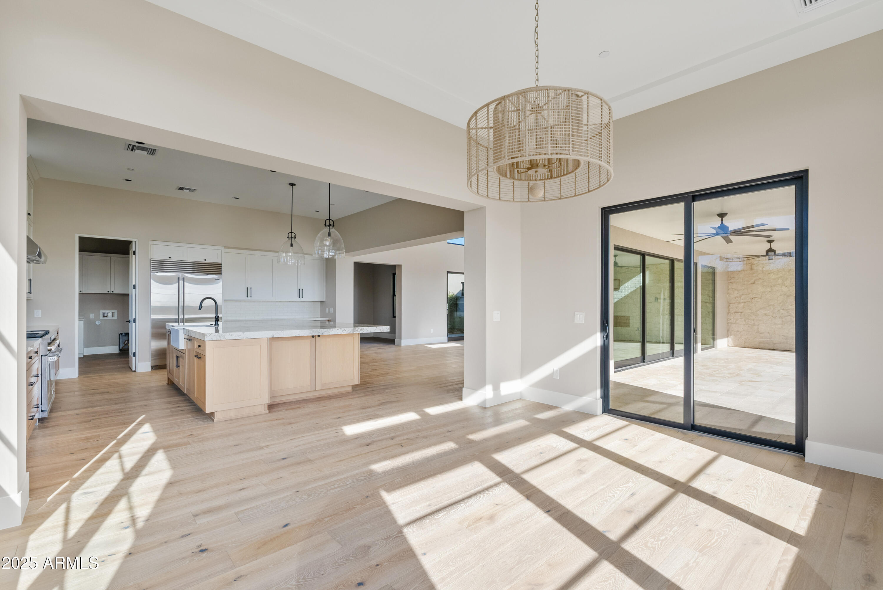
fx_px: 393
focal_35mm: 16
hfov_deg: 96.7
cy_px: 295
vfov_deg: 73.8
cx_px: 442
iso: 100
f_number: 8
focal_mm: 16
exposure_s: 1/15
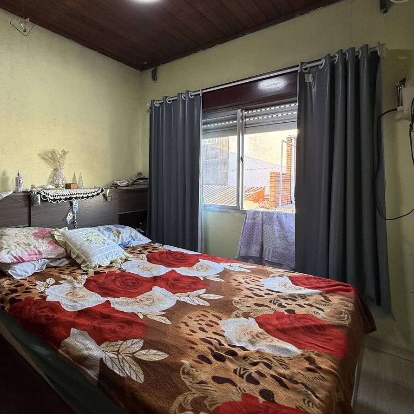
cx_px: 139
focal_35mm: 20
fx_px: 271
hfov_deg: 72.7
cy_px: 182
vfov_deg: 74.5
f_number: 2.2
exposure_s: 1/99
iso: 160
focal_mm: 2.22
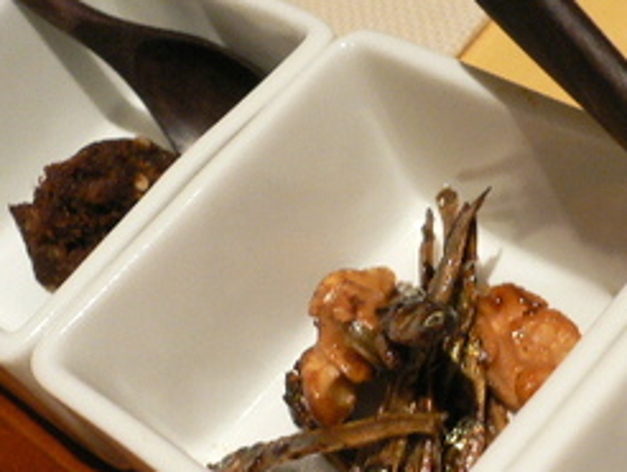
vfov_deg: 20.4
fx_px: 1287
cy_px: 402
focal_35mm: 71
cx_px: 469
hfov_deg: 27.0
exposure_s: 1/8
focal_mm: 5.8
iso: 200
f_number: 2.8
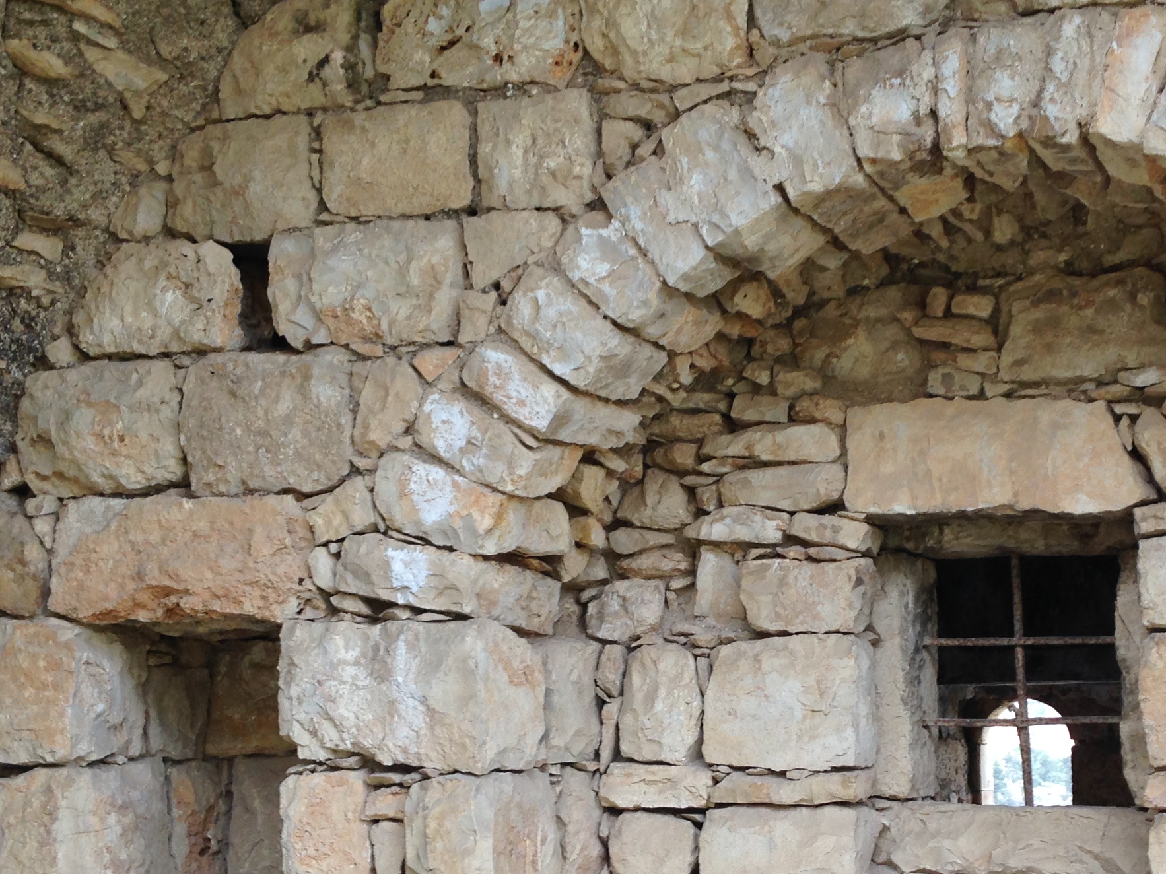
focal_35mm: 61
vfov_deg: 23.9
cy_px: 607
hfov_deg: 31.5
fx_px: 2054
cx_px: 736
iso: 50
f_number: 2.4
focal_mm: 4.12
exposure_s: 1/195
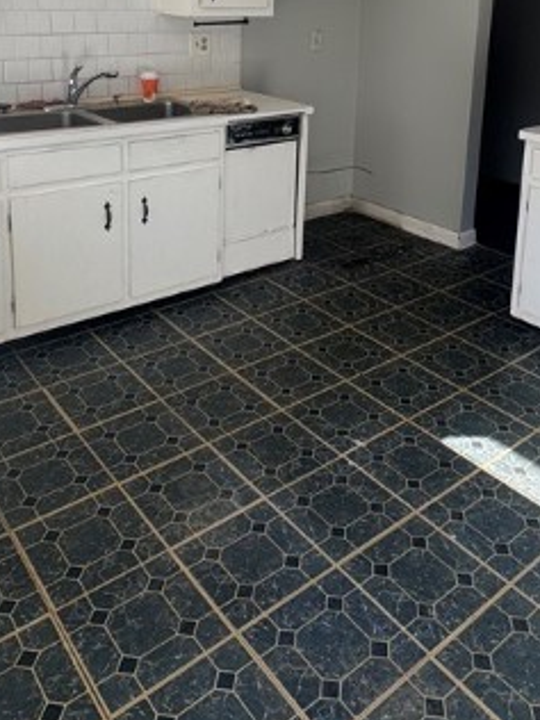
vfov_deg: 49.8
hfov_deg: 41.7
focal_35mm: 34
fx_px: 707
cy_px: 116
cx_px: 298
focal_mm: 2.22
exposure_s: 1/99
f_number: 2.2
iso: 50
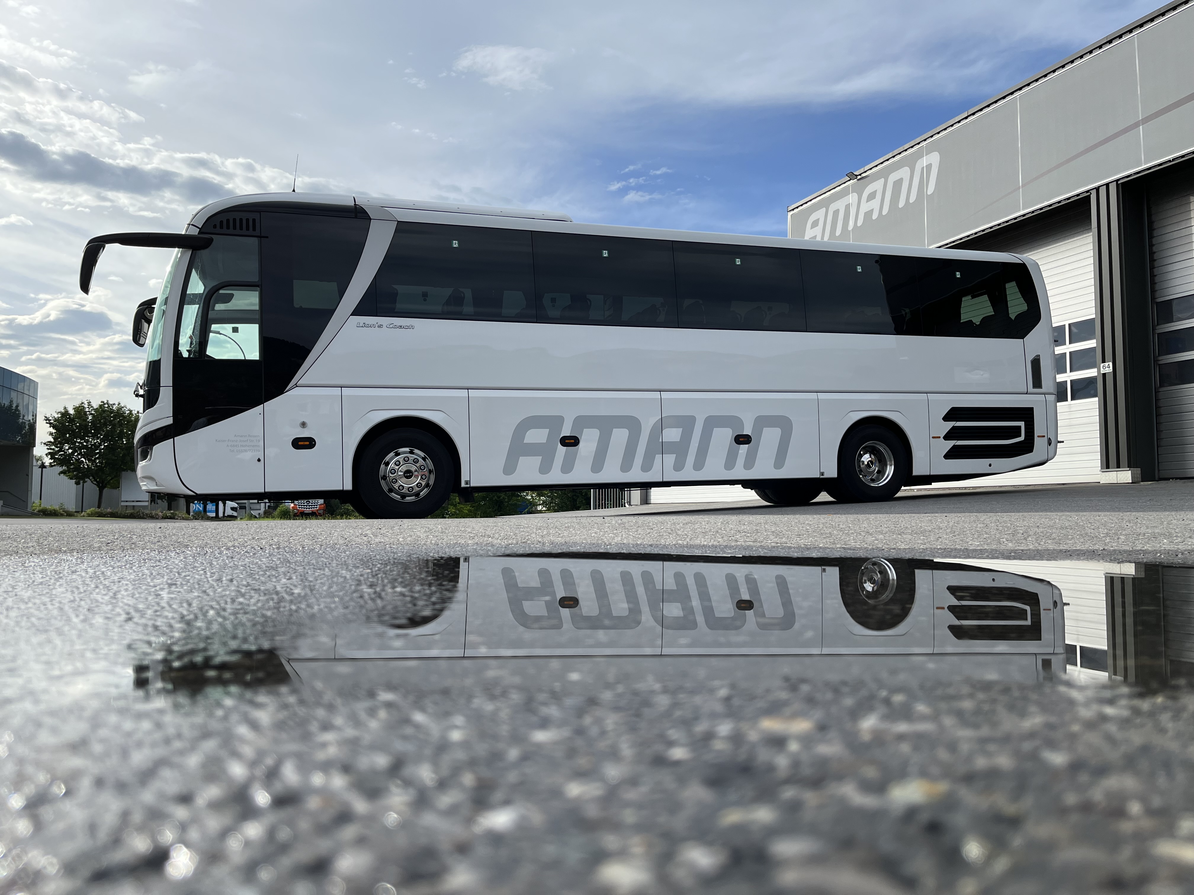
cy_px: 448
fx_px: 897
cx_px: 597
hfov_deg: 67.3
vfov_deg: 53.1
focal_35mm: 26
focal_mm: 5.1
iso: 50
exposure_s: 1/3049
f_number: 1.6
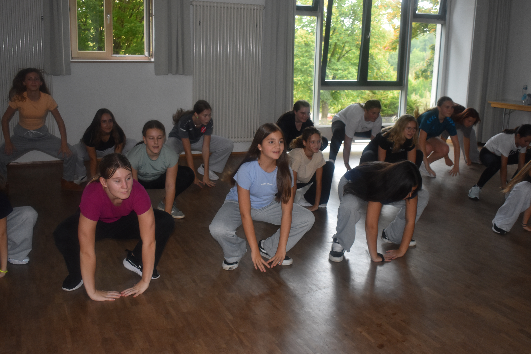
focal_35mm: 38
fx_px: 553
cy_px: 177
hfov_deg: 51.3
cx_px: 266
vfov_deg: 35.5
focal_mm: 25
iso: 800
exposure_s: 1/200
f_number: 4
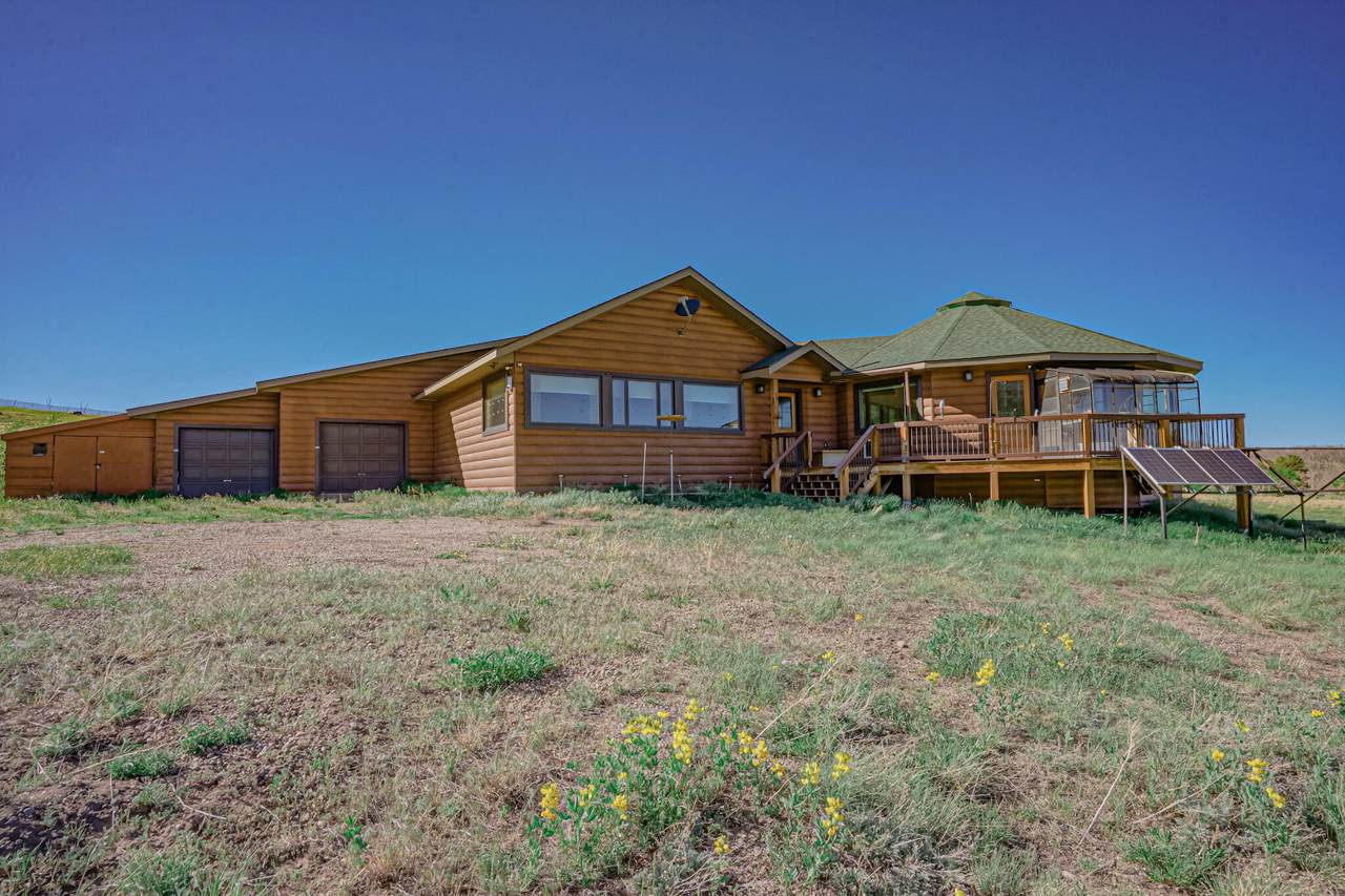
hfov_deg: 86.9
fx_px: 710
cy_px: 448
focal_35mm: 19
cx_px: 672
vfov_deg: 64.5
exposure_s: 1/320
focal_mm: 19
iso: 400
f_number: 11
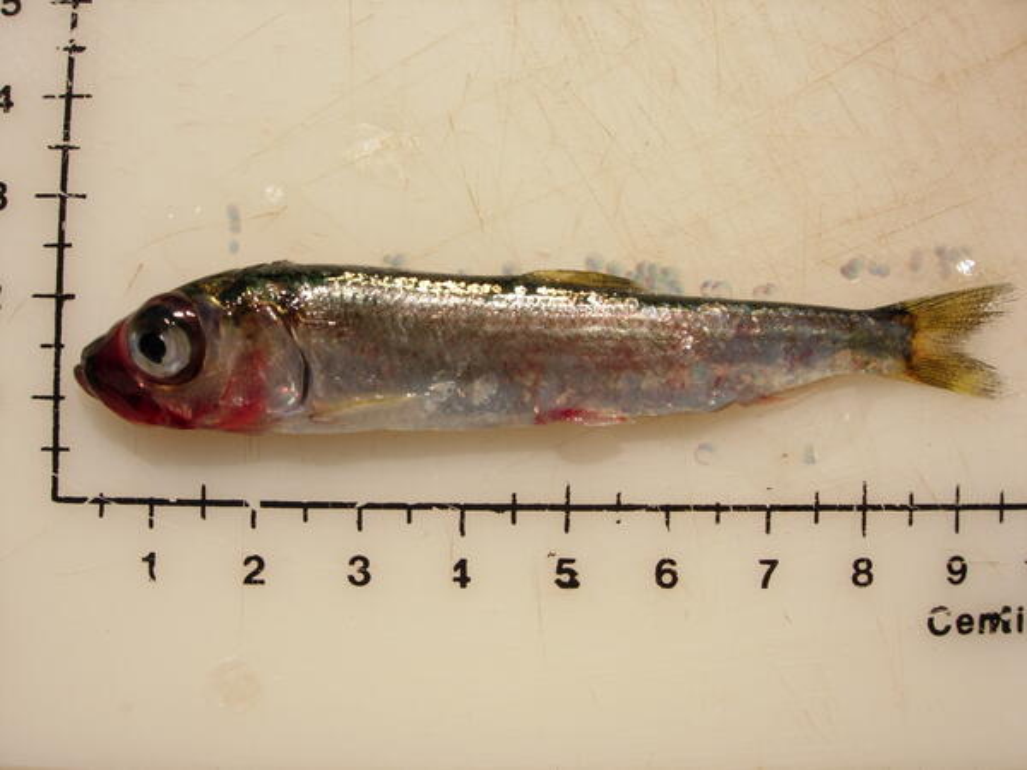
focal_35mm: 38
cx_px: 514
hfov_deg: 49.0
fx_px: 1127
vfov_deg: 37.7
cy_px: 385
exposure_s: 1/1773
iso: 64
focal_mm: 7.8
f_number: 4.8
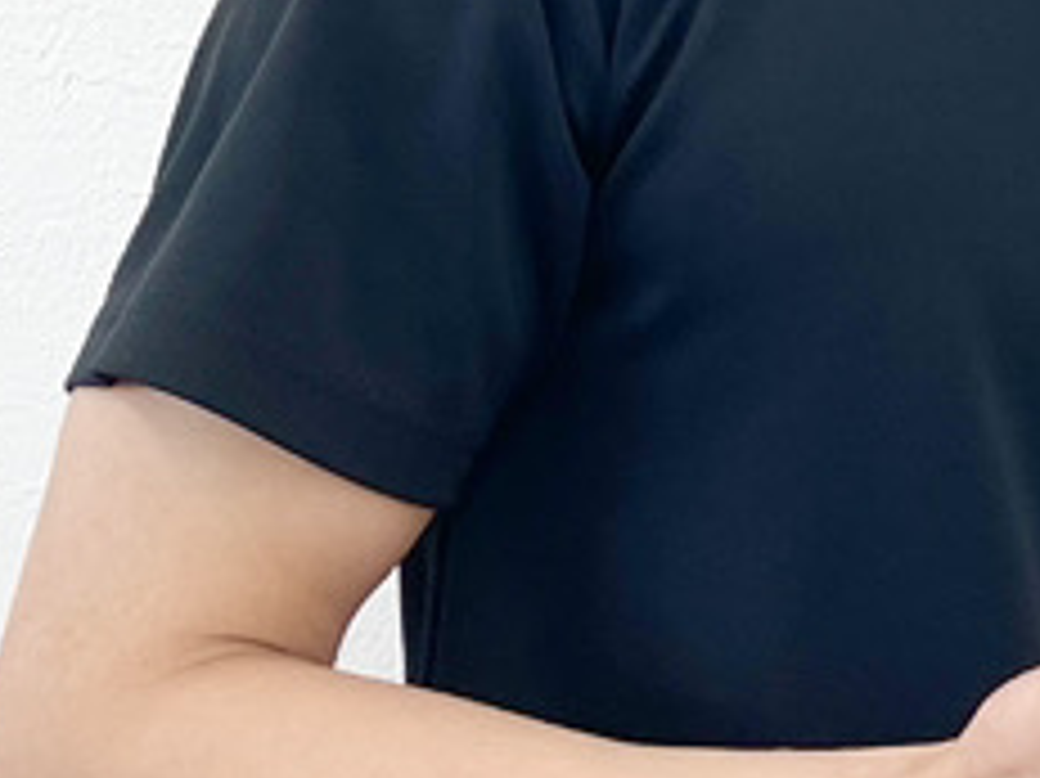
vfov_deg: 10.8
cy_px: -198
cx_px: 1877
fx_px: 4054
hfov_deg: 13.2
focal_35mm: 135
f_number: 1.6
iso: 32
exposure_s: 1/109
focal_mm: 4.2
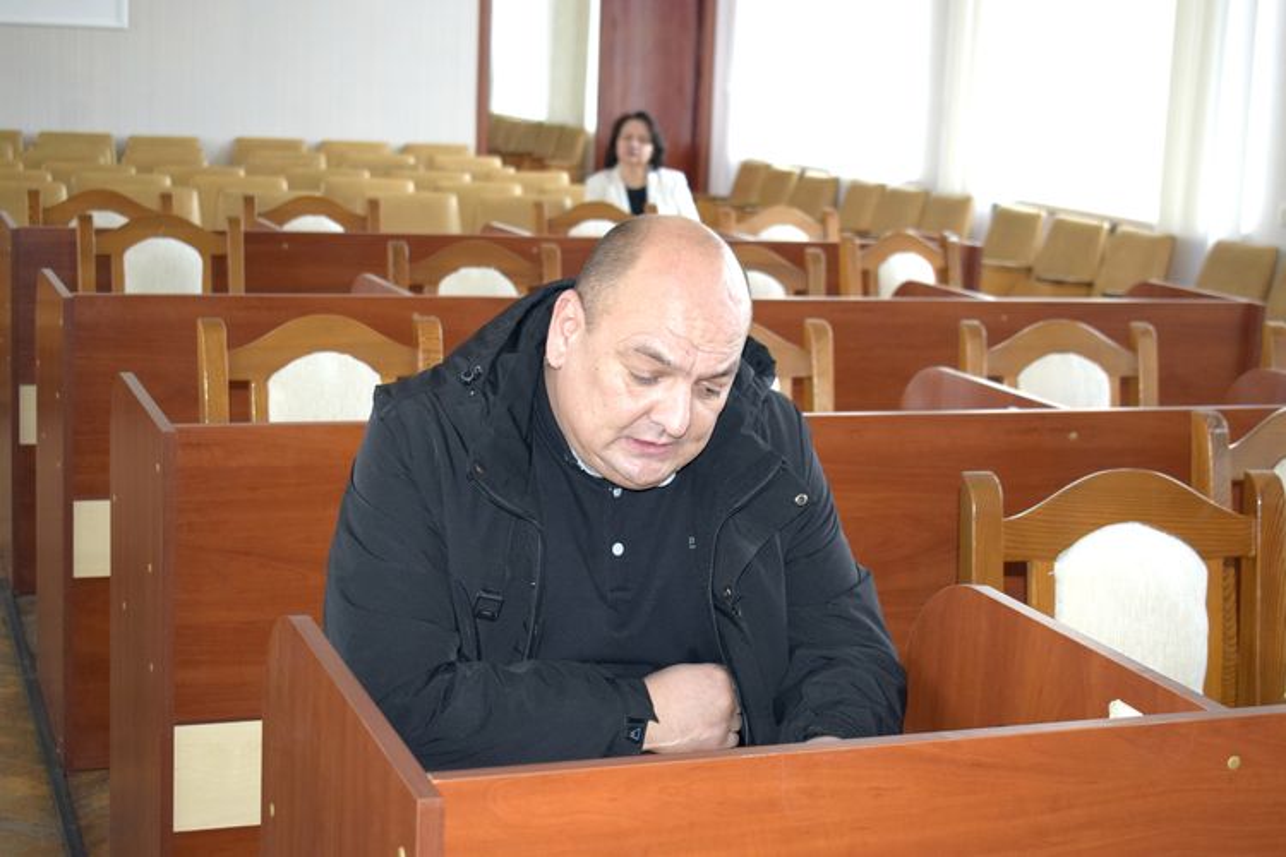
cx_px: 643
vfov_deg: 23.8
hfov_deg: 35.1
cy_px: 428
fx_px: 2036
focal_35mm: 57
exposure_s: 1/60
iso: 2000
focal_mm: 38
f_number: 4.8
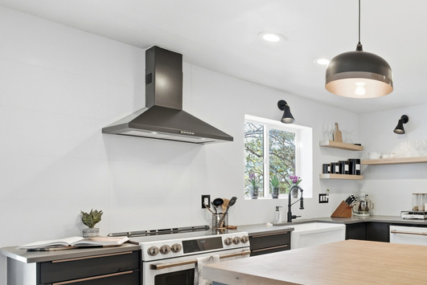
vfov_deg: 45.0
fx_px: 339
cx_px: 405
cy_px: 192
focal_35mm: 29
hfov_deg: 53.8
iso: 1600
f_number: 5.6
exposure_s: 1/1250
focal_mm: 14.8
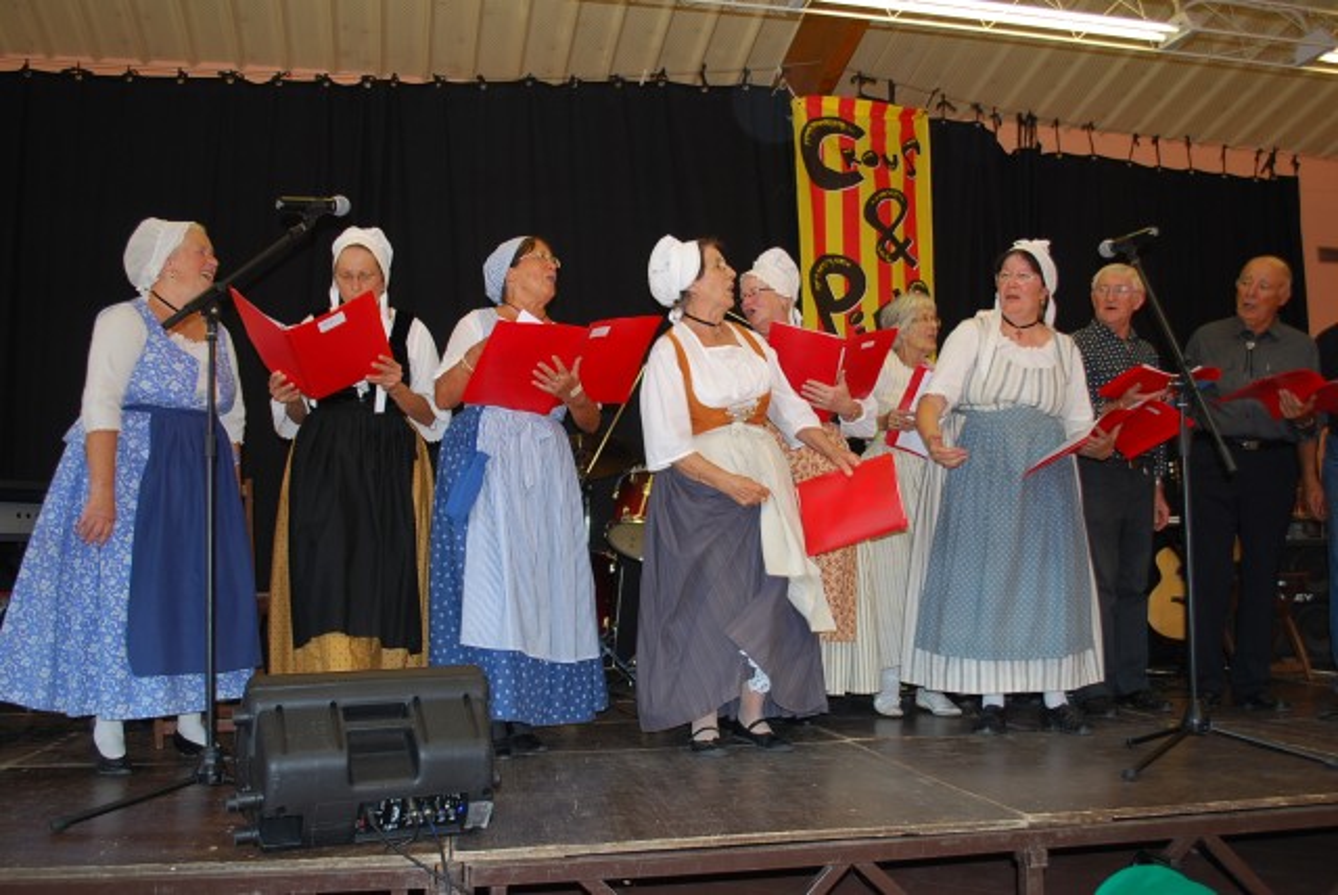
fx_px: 1228
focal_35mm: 33
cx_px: 669
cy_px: 448
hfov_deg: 57.2
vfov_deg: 40.0
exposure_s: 1/60
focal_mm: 22
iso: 200
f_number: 4
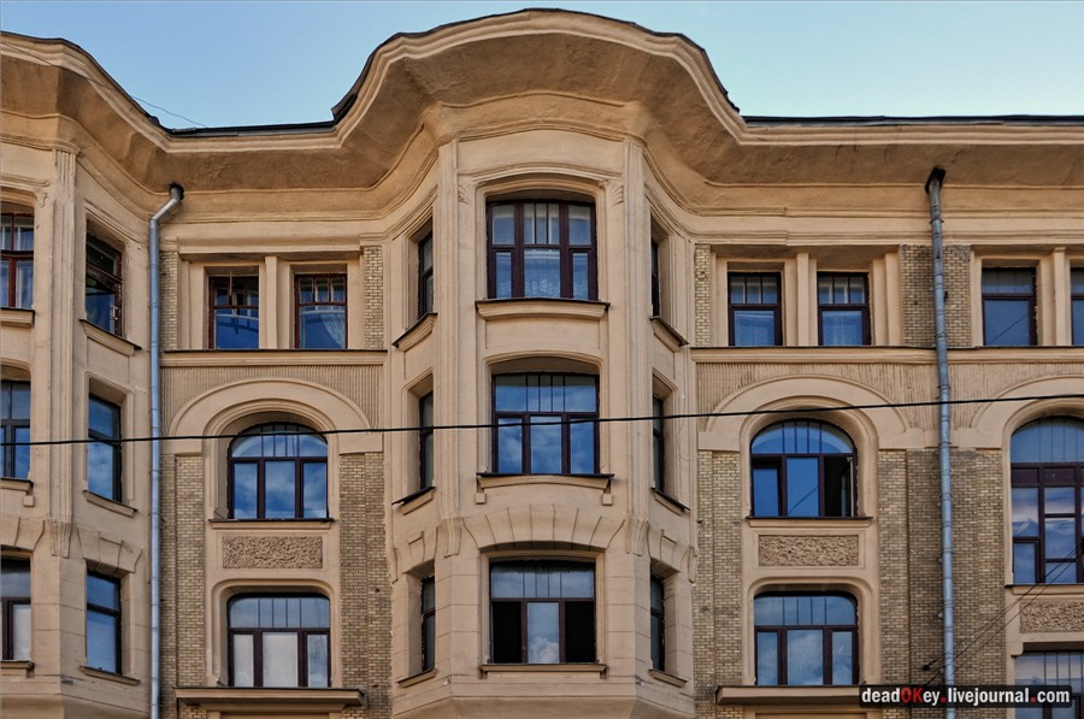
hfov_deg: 53.2
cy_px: 360
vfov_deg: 36.8
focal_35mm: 36
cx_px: 542
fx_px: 1082
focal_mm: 24
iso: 200
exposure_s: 1/800
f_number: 5
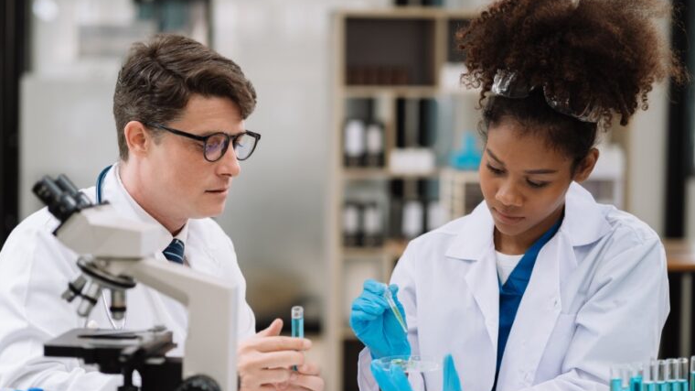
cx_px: 349
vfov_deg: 13.4
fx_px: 1658
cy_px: 224
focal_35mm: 90
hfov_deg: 23.7
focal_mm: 85
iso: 200
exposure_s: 1/250
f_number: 2.5
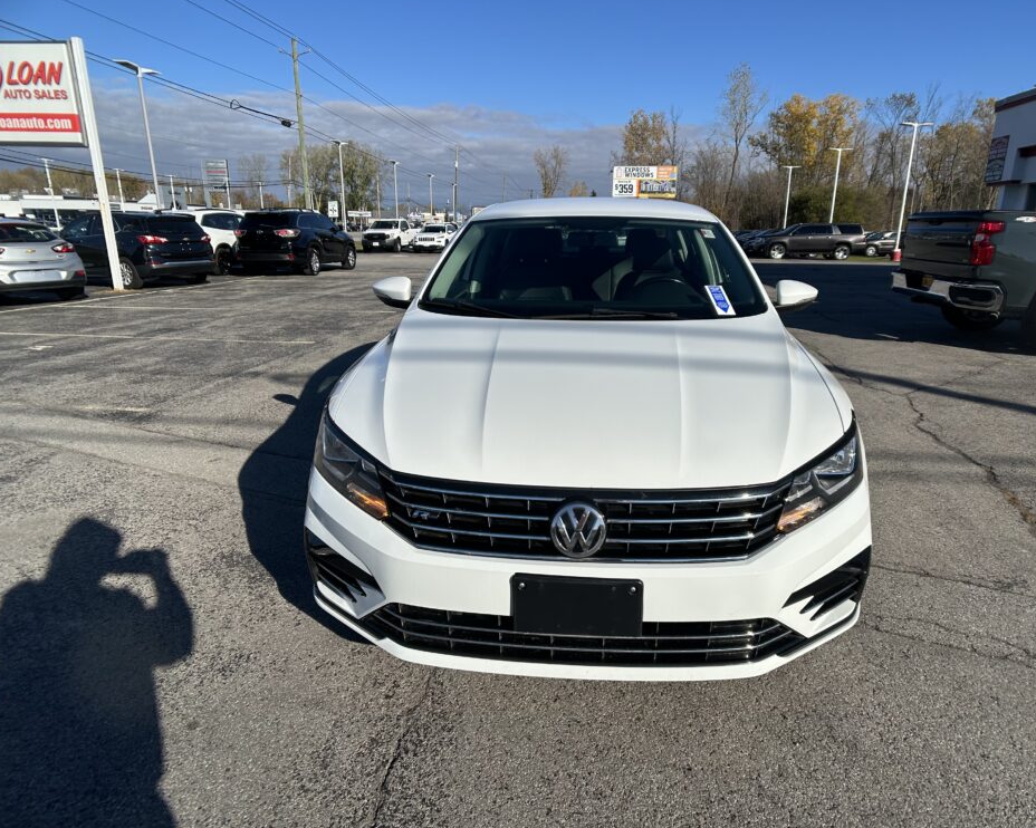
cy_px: 418
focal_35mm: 28
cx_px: 545
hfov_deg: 62.2
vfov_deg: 51.5
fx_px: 858
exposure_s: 1/6579
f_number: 1.5
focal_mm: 5.7
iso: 50
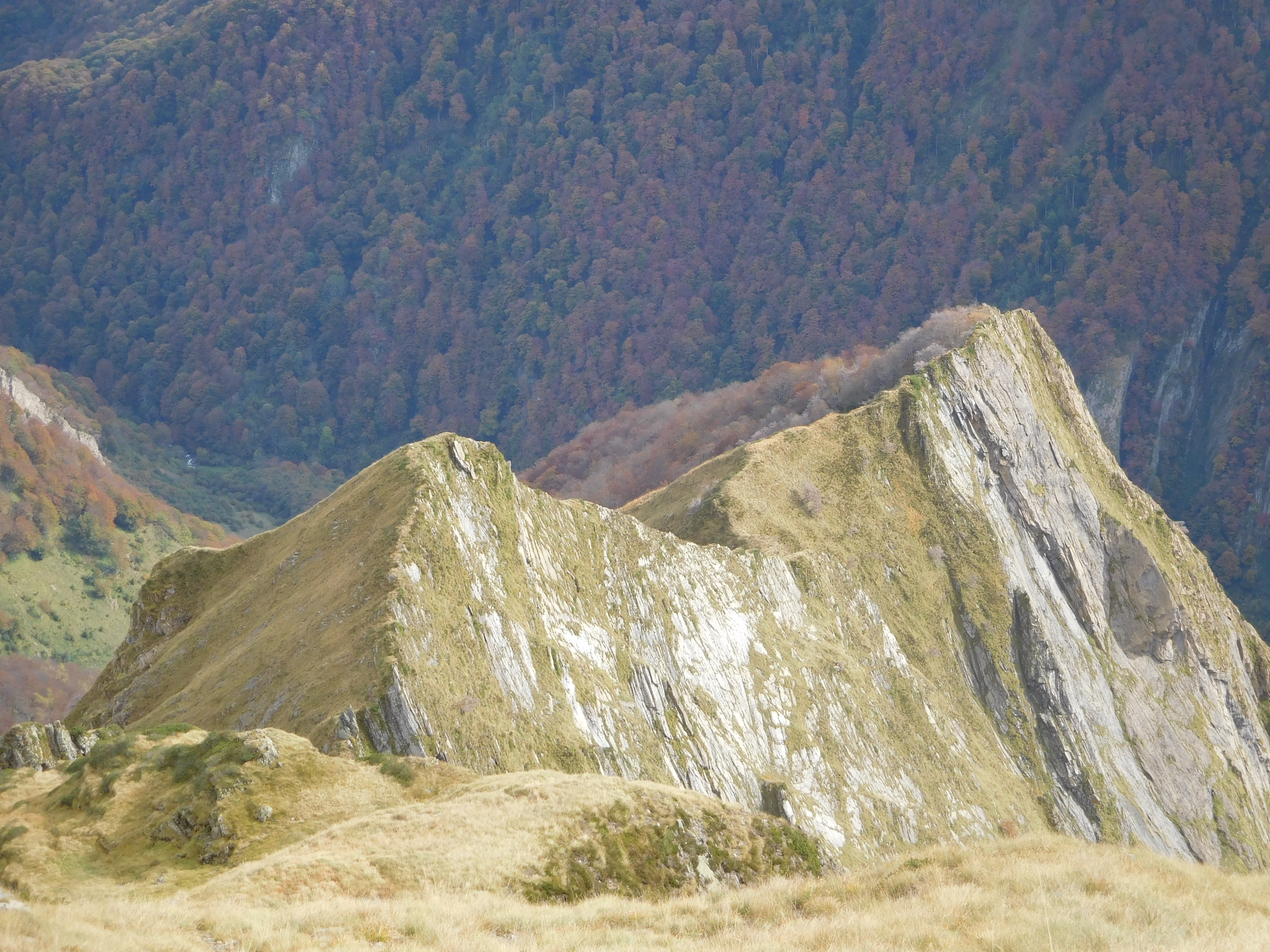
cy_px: 476
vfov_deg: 13.2
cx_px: 635
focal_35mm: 112
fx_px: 4109
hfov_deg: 17.6
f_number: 4.9
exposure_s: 1/200
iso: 125
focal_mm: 20
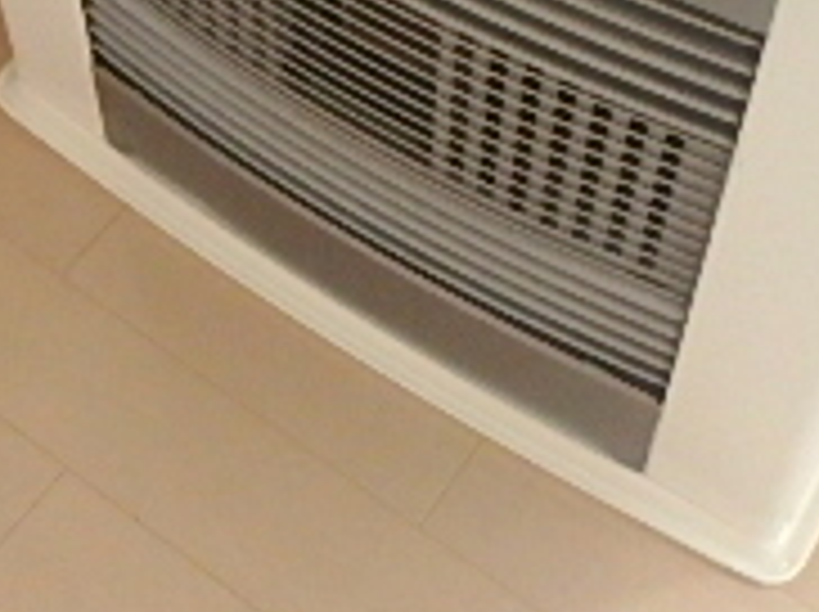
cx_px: 477
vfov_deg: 18.8
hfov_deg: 26.3
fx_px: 1749
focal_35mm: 74
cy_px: -122
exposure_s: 1/30
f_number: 3.5
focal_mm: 3.7
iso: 500
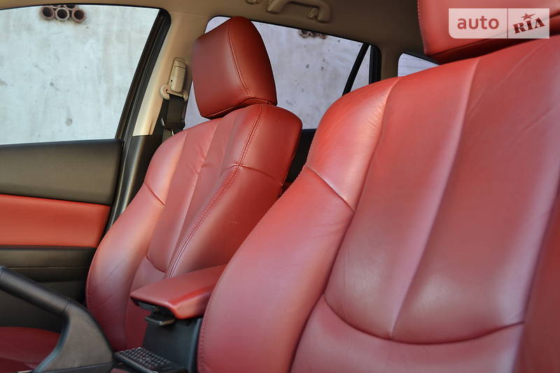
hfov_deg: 53.1
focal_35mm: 36
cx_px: 280
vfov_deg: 36.9
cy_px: 186
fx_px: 560
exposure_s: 1/60
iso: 400
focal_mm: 24
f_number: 4
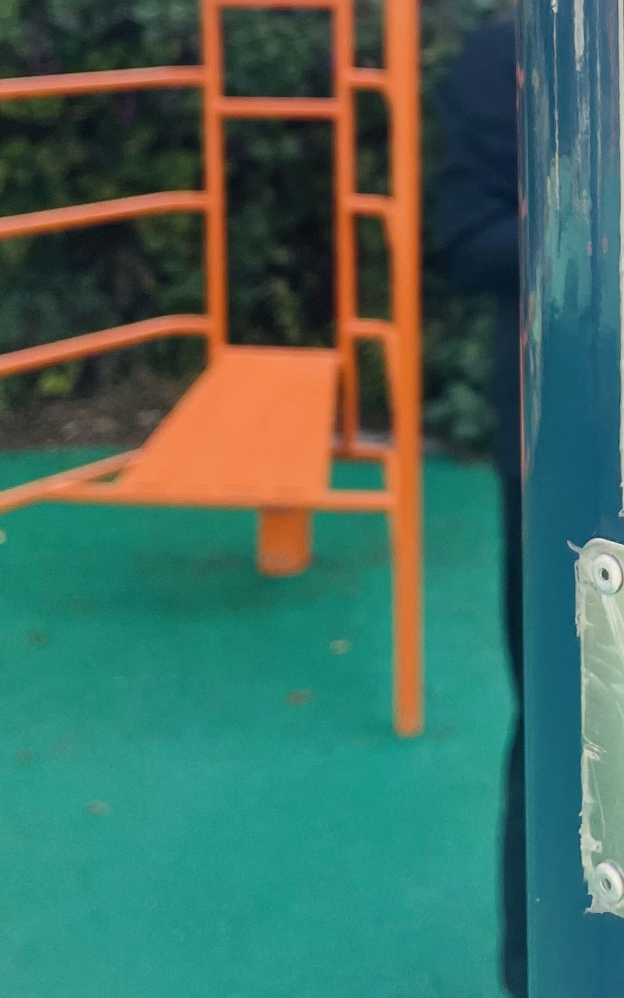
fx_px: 1715
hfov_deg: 18.8
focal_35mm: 63
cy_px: 104
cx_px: 853
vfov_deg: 31.0
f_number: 1.6
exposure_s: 1/1304
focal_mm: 4.2
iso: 32
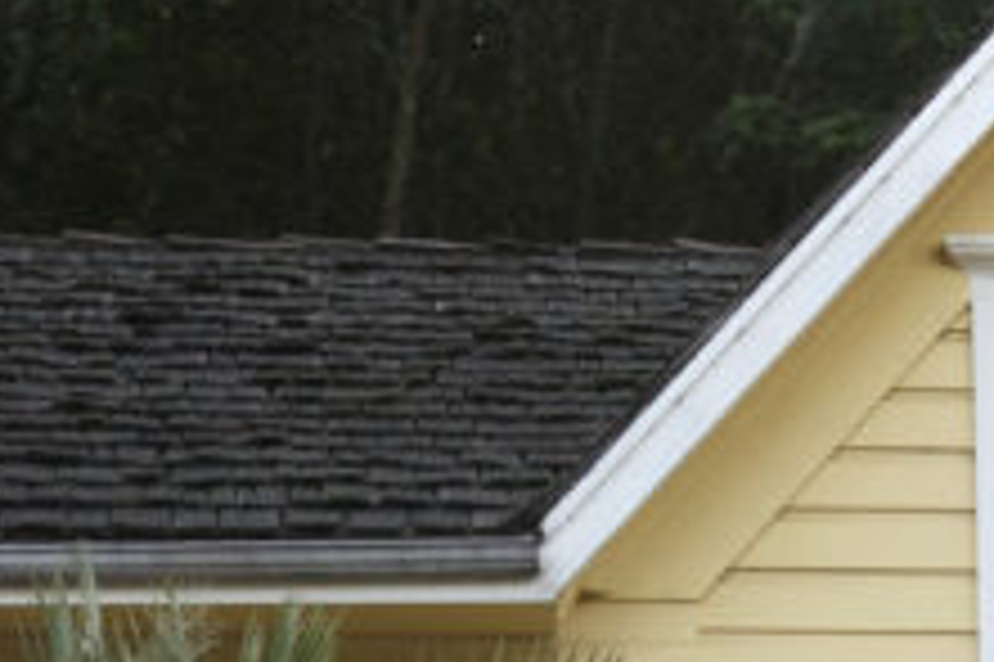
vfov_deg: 6.6
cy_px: 1297
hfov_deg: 10.1
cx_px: 652
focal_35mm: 203
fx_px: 5601
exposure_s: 1/500
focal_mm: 35
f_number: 8
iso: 1250
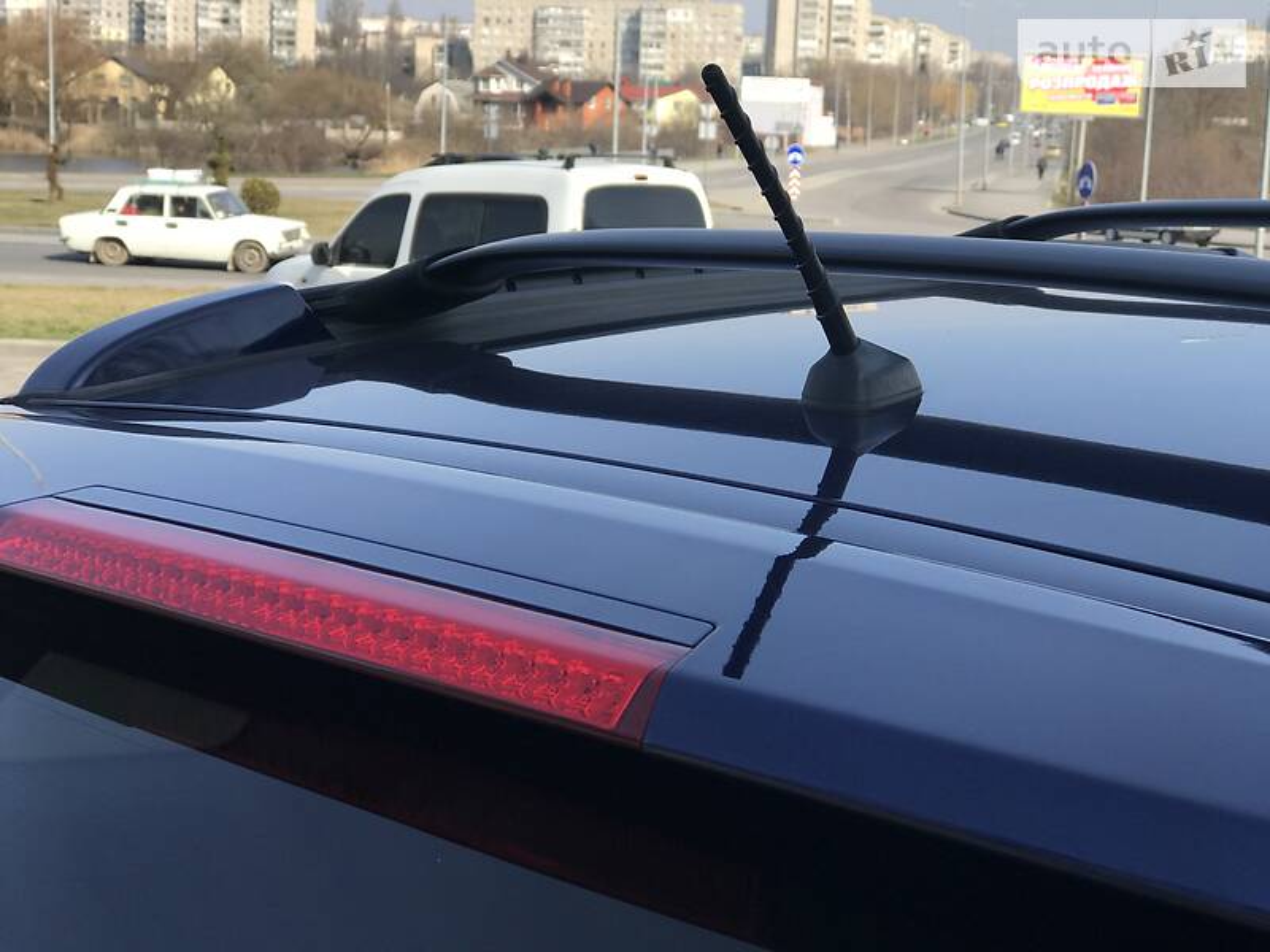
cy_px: 476
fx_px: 2091
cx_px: 635
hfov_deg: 33.8
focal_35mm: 57
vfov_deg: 25.7
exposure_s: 1/465
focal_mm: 6.6
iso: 20
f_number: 2.8
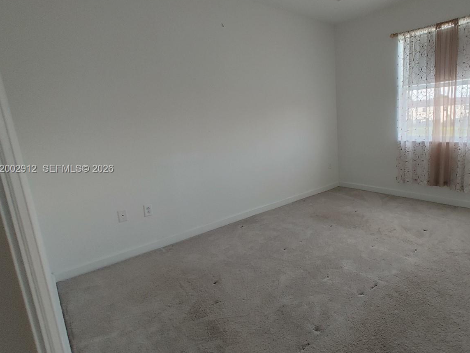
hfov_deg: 76.4
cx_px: 315
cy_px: 169
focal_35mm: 21
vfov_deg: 63.4
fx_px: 285
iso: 400
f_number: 1.9
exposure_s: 1/24
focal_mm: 1.78
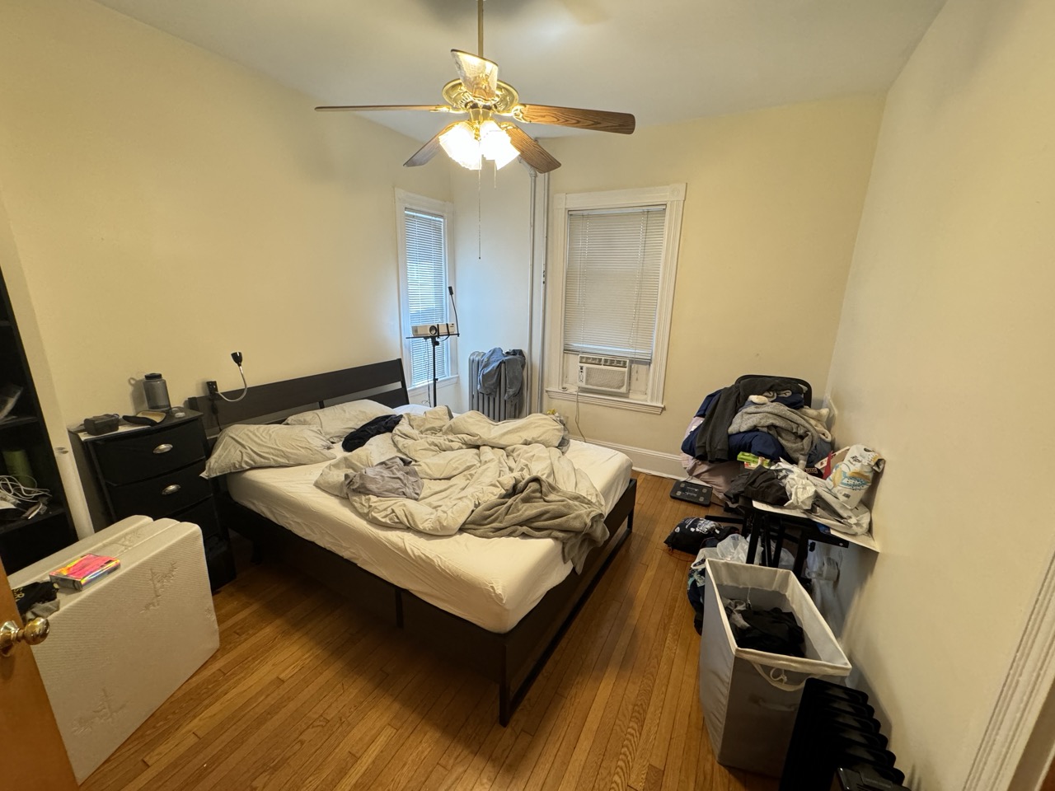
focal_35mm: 14
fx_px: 427
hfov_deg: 102.1
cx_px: 528
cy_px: 396
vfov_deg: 85.7
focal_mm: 2.22
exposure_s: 1/60
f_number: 2.2
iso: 500
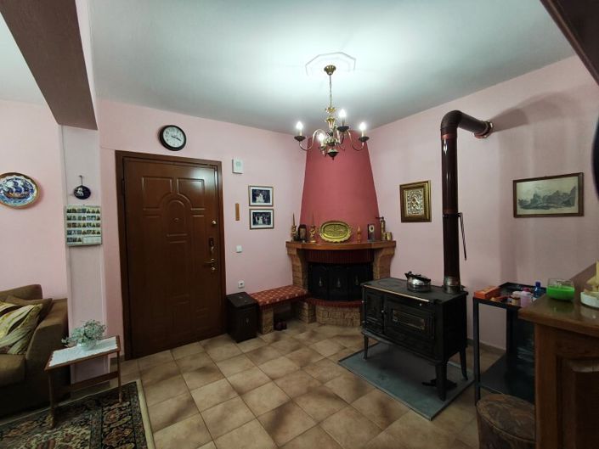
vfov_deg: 81.8
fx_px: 260
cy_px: 224
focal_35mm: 15
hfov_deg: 98.2
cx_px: 300
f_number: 2.2
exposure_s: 1/50
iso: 640
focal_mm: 1.65
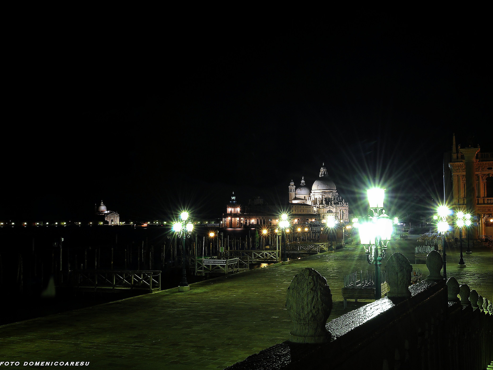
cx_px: 276
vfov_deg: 36.0
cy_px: 183
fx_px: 570
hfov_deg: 46.7
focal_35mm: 40
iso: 200
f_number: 22
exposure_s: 30
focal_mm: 24
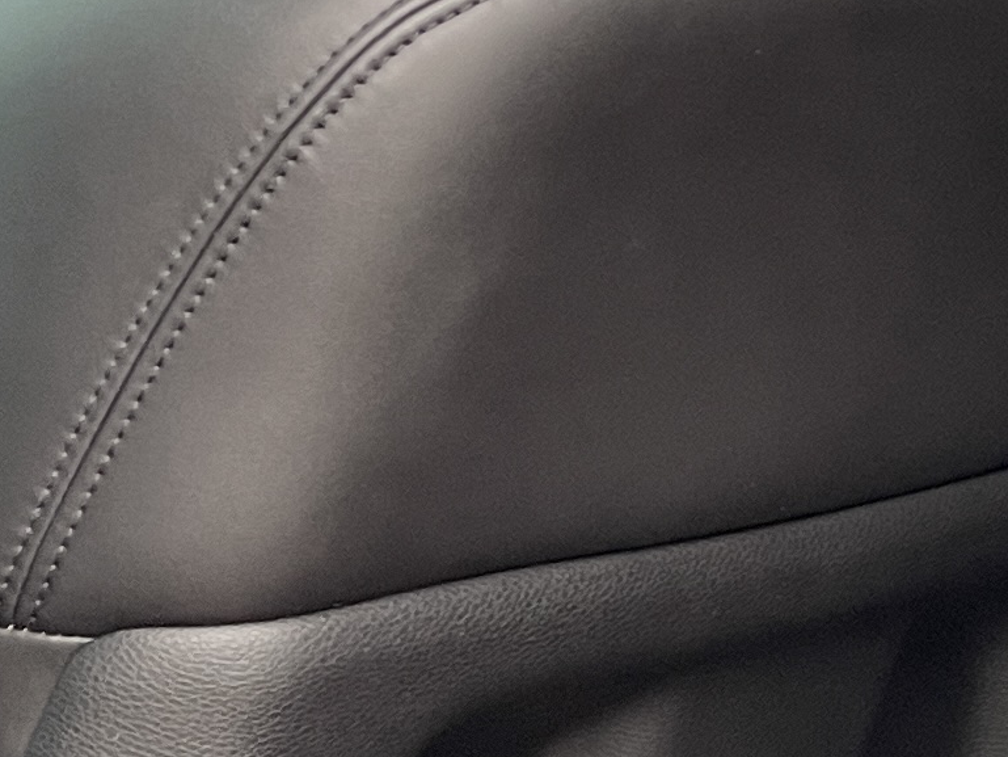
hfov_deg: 13.5
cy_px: 317
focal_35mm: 131
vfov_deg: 11.3
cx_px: 1796
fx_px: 3815
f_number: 1.6
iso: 200
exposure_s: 1/60
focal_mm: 5.1
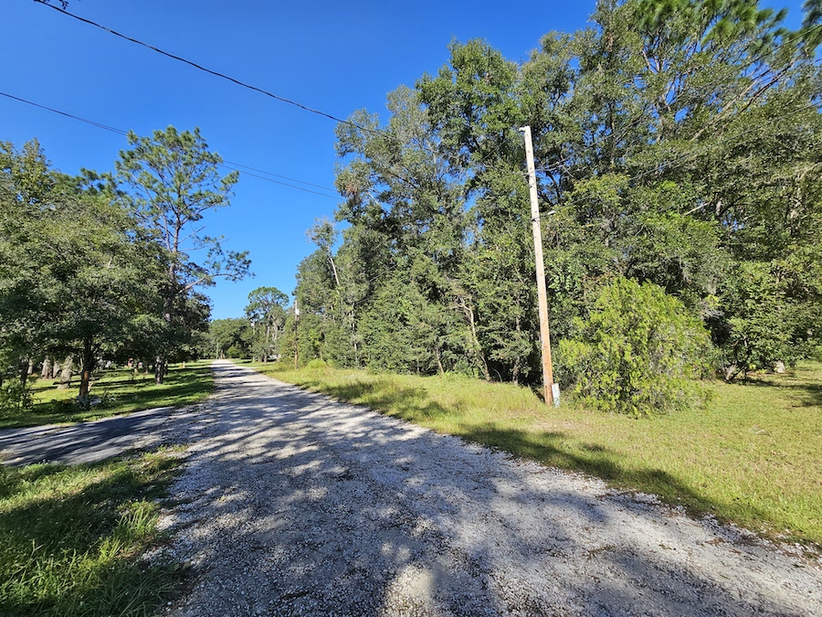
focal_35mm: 13
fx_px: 309
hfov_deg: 106.2
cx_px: 411
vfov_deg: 89.9
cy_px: 308
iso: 50
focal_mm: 2.2
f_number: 2.2
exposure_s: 1/1262
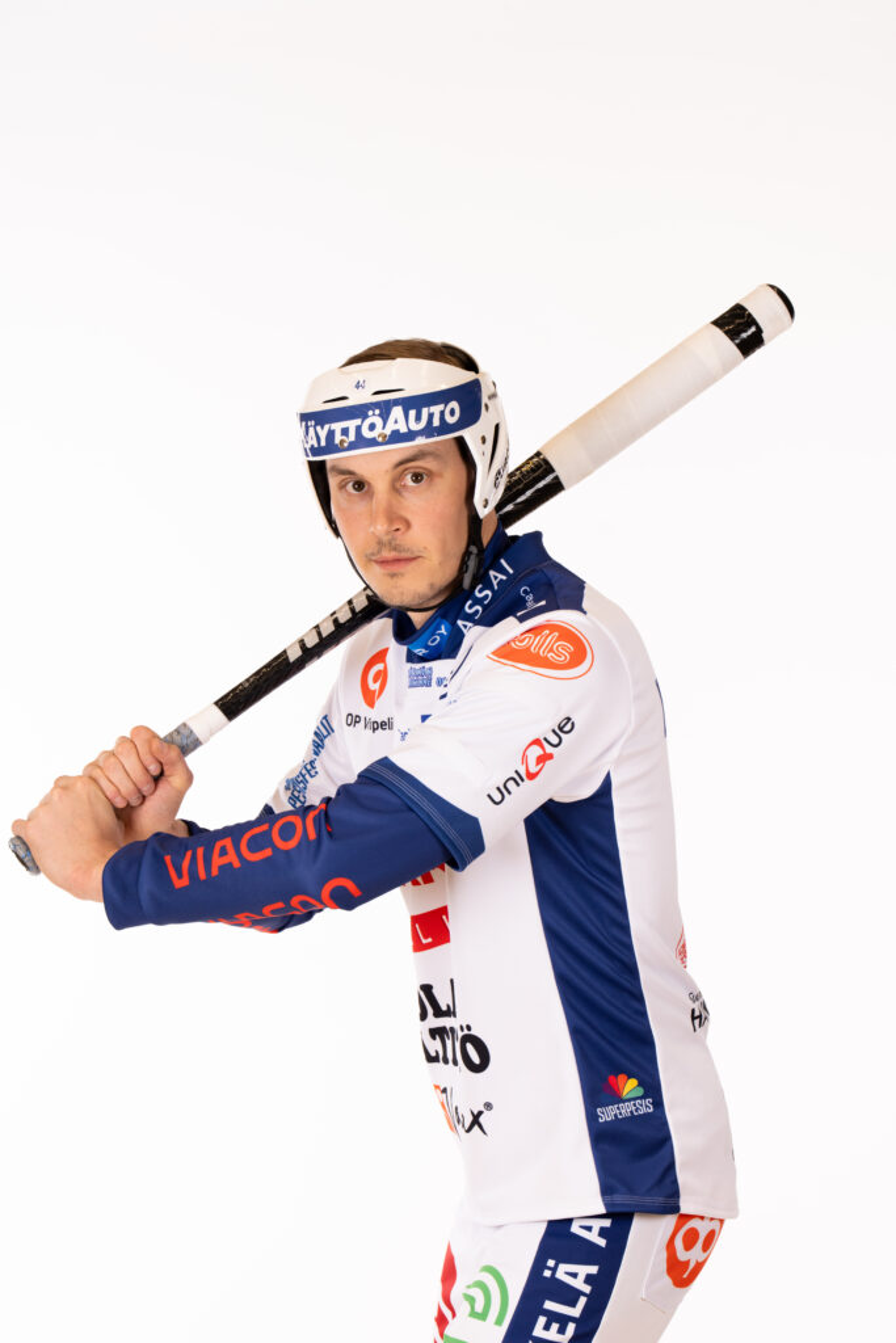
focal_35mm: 151
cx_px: 448
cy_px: 672
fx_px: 5635
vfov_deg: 13.6
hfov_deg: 9.1
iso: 1000
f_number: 8
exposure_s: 1/125
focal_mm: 151
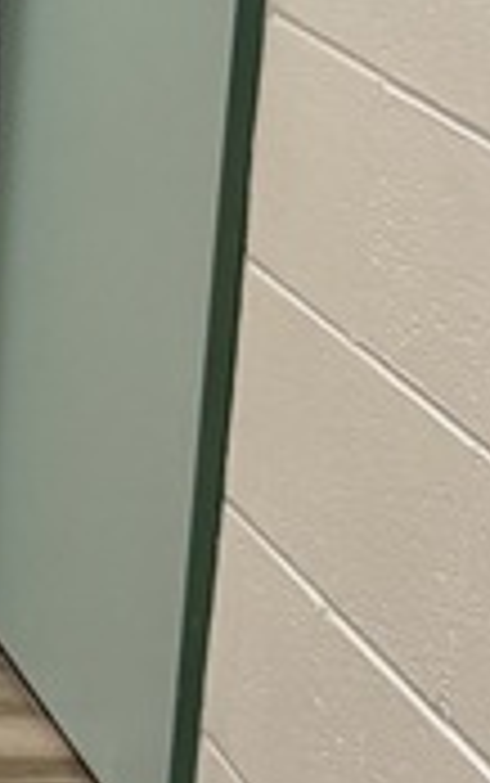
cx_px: -836
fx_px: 3200
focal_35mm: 150
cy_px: -94
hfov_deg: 7.9
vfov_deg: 13.6
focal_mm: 6.76
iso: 200
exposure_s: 1/62
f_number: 1.78
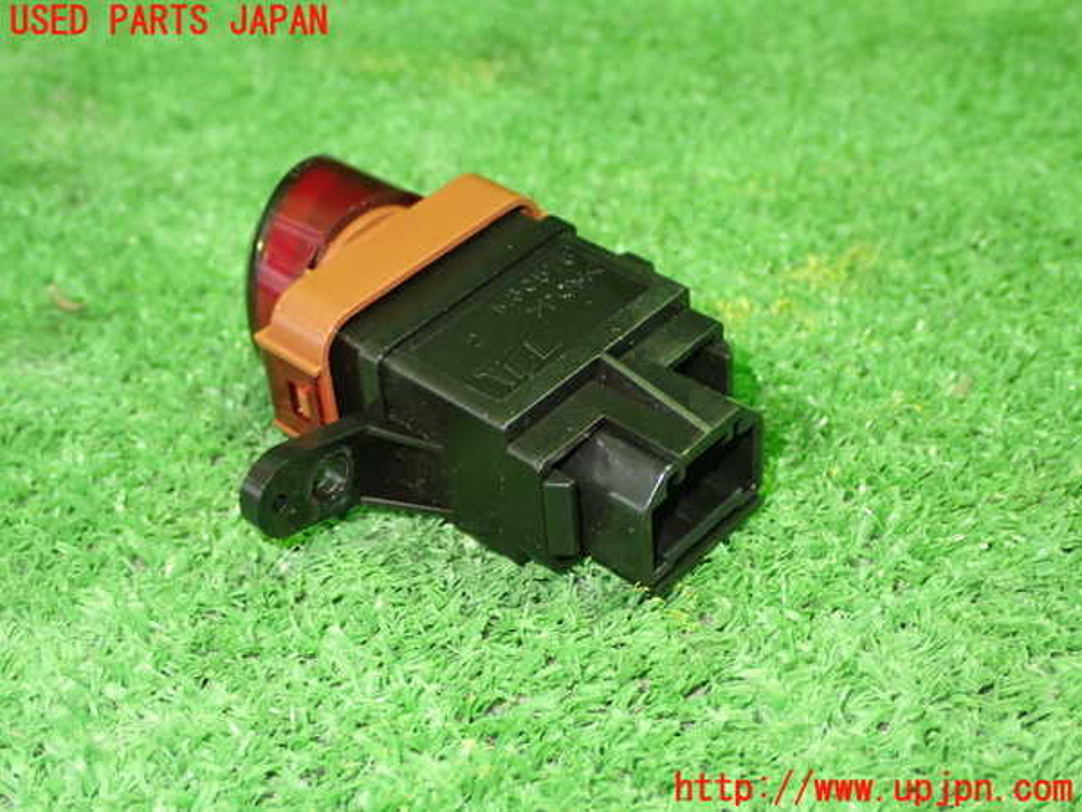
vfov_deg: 25.2
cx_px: 541
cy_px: 406
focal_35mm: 58
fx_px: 1813
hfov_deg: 33.2
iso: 800
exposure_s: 1/15
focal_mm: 10.35
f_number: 3.5
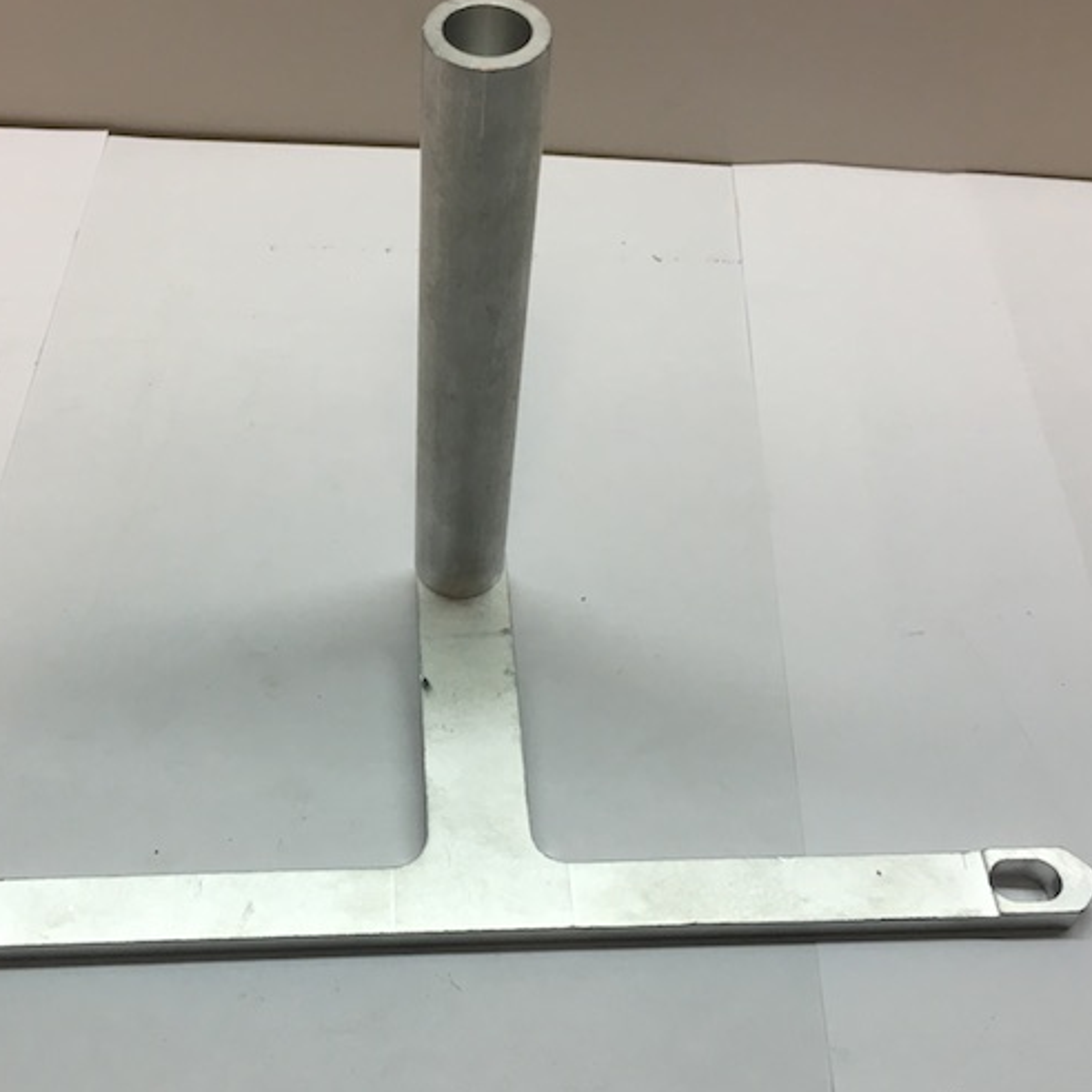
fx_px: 1499
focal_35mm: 42
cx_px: 439
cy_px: 529
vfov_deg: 40.0
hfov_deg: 39.9
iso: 25
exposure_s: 1/33
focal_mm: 4.15
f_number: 2.2
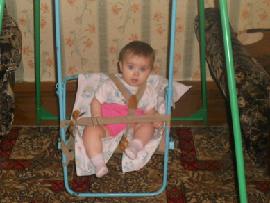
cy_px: 100
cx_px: 136
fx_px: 507
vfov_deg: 22.6
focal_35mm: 65
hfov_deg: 29.8
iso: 320
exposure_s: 1/30
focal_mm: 8.2
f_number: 4.3
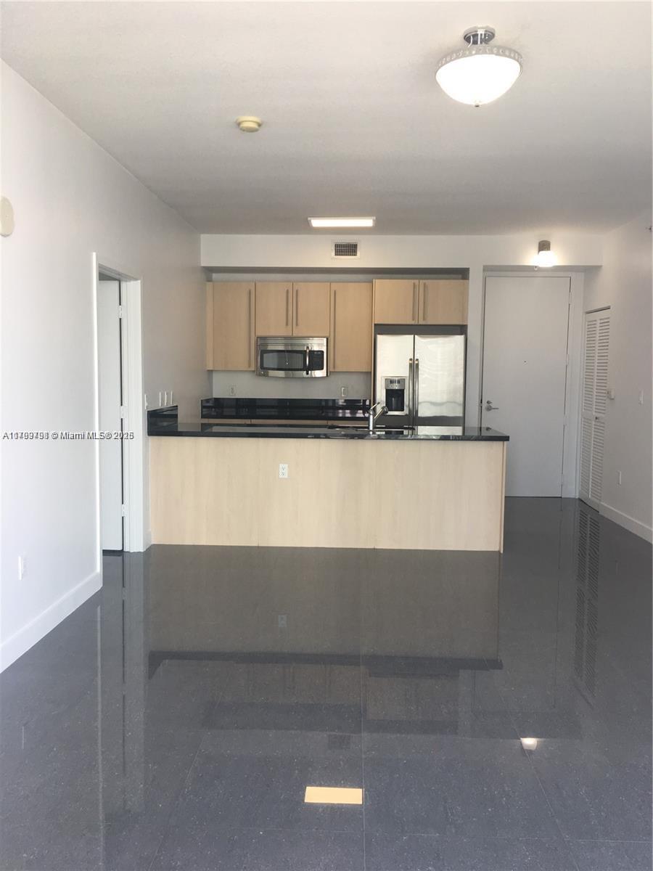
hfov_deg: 48.2
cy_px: 436
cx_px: 326
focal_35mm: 29
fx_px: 729
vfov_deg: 61.7
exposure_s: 1/60
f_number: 2.2
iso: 32
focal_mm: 4.15
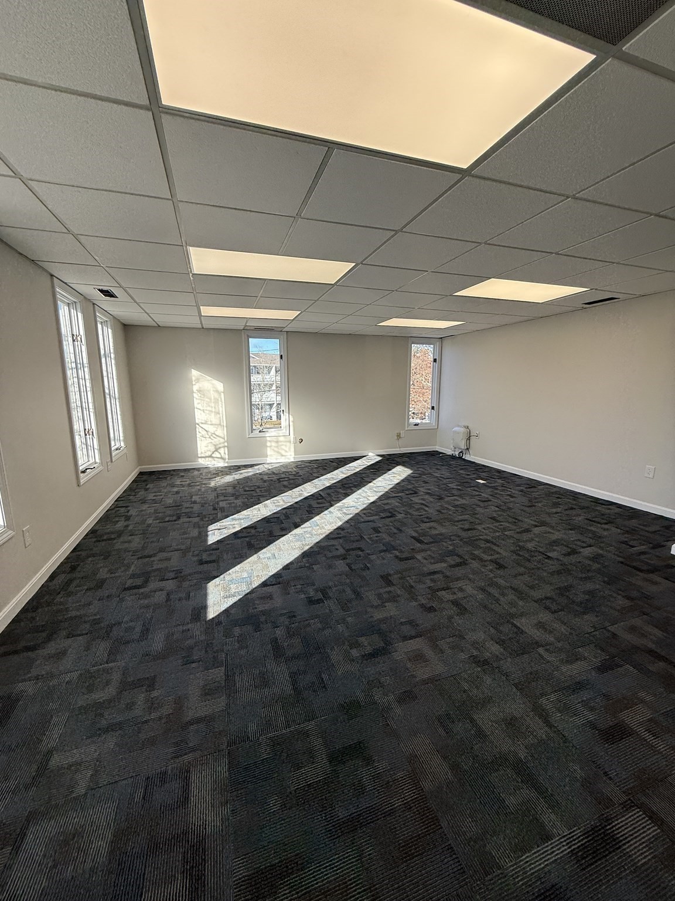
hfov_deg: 85.7
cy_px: 450
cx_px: 338
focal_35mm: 14
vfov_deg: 102.1
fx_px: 364
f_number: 2.2
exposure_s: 1/427
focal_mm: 2.22
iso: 64
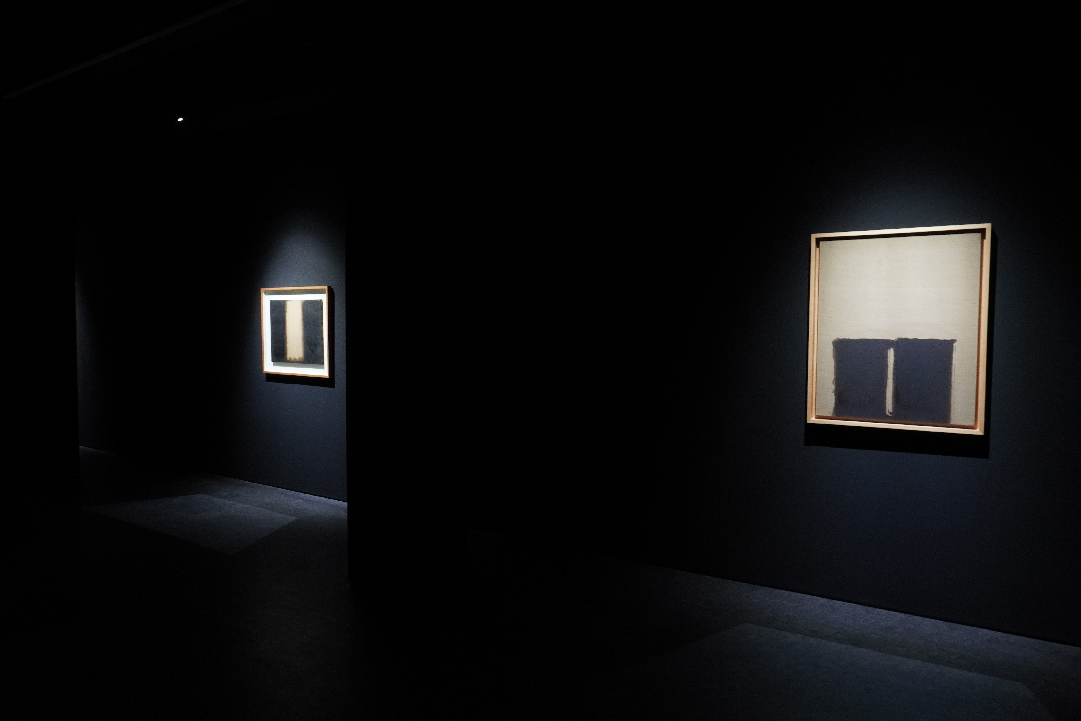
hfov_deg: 73.7
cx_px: 540
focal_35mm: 24
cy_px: 360
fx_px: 721
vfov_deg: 53.1
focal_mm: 16
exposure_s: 1/5
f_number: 9
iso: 1250
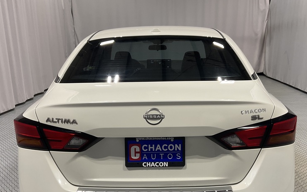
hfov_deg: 49.3
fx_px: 335
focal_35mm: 40
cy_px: 147
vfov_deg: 31.3
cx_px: 158
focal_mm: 3
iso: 32
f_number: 1.8
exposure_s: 1/60
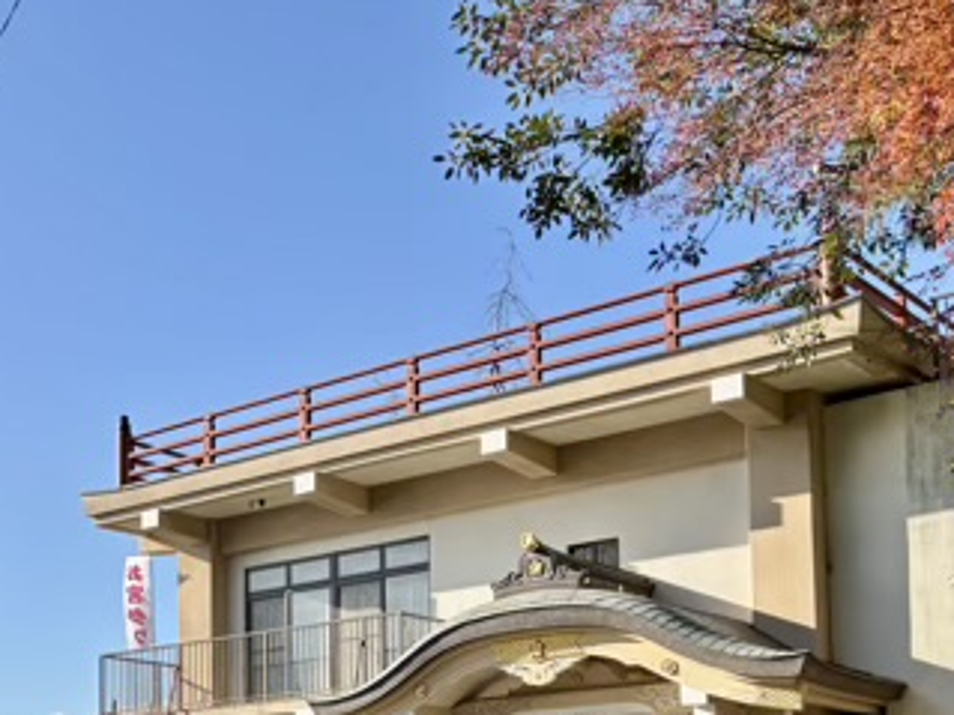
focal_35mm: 57
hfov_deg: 31.9
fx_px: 1570
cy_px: 755
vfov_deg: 24.2
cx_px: 72
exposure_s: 1/2933
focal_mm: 5.96
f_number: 1.6
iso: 50
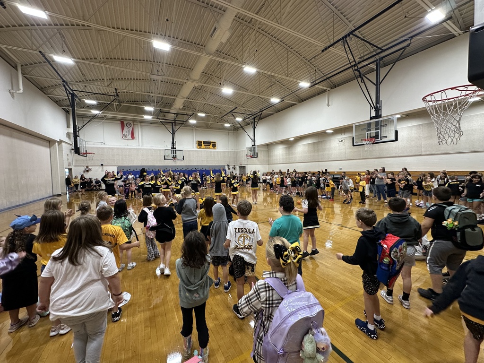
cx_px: 242
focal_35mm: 14
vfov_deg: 85.7
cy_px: 182
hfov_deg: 102.1
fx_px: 196
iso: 200
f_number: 2.2
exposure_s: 1/120
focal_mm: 2.22
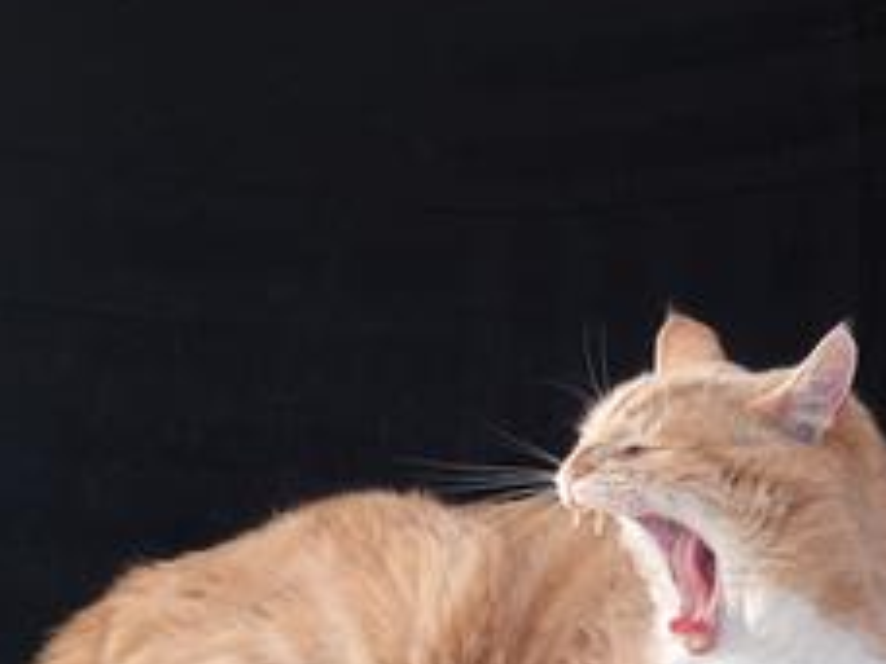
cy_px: 481
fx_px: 6834
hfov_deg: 7.4
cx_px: 552
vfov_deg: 5.6
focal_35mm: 267
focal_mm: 28.8
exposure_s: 1/100
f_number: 2.8
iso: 400
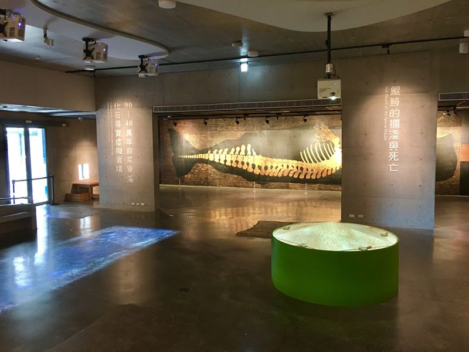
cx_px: 234
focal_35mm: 29
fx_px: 393
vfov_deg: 48.2
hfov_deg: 61.7
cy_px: 176
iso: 100
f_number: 2.2
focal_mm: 4.15
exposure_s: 1/8
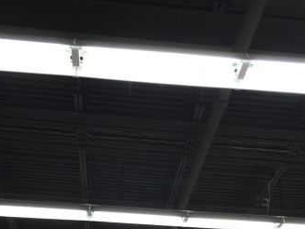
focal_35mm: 57
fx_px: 502
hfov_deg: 33.8
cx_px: 144
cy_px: 202
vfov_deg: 25.0
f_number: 1.8
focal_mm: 3.99
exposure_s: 1/127
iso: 40
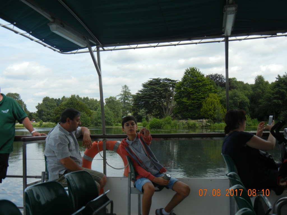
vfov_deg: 36.8
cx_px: 144
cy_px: 108
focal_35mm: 39
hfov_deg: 47.9
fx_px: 323
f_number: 7.4
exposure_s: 1/276
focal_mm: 7.1
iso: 160
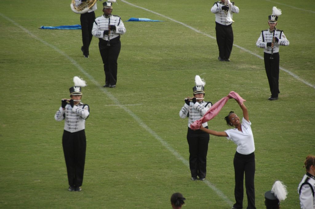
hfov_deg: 6.9
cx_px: 158
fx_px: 2622
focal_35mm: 300
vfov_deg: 4.6
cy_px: 104
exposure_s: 1/60
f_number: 5.6
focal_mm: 200
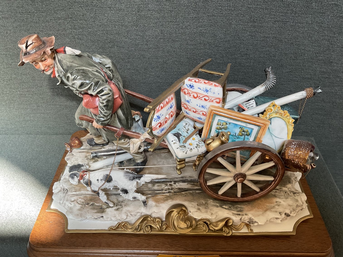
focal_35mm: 29
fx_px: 287
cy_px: 128
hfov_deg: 61.7
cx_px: 172
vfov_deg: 48.2
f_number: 1.8
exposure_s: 1/50
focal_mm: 3
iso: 80
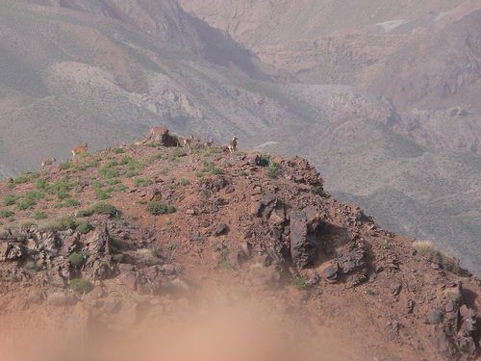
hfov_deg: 3.9
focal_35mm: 504
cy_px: 164
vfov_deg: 3.0
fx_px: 7003
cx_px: 212
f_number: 5.6
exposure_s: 1/320
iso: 80
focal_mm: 88.8
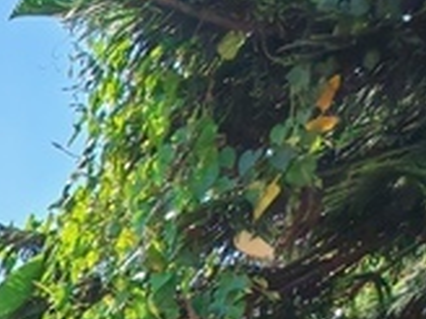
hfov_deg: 16.1
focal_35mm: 78
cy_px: 750
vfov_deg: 13.8
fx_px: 960
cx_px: -520
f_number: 2.2
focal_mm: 1.96
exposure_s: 1/470
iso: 50
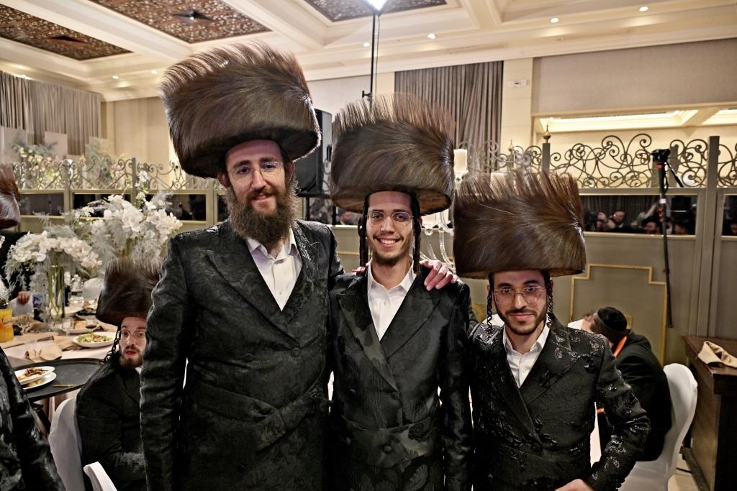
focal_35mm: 24
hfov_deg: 73.7
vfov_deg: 53.1
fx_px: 491
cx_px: 368
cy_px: 246
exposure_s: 1/160
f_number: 4
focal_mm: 24
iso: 800
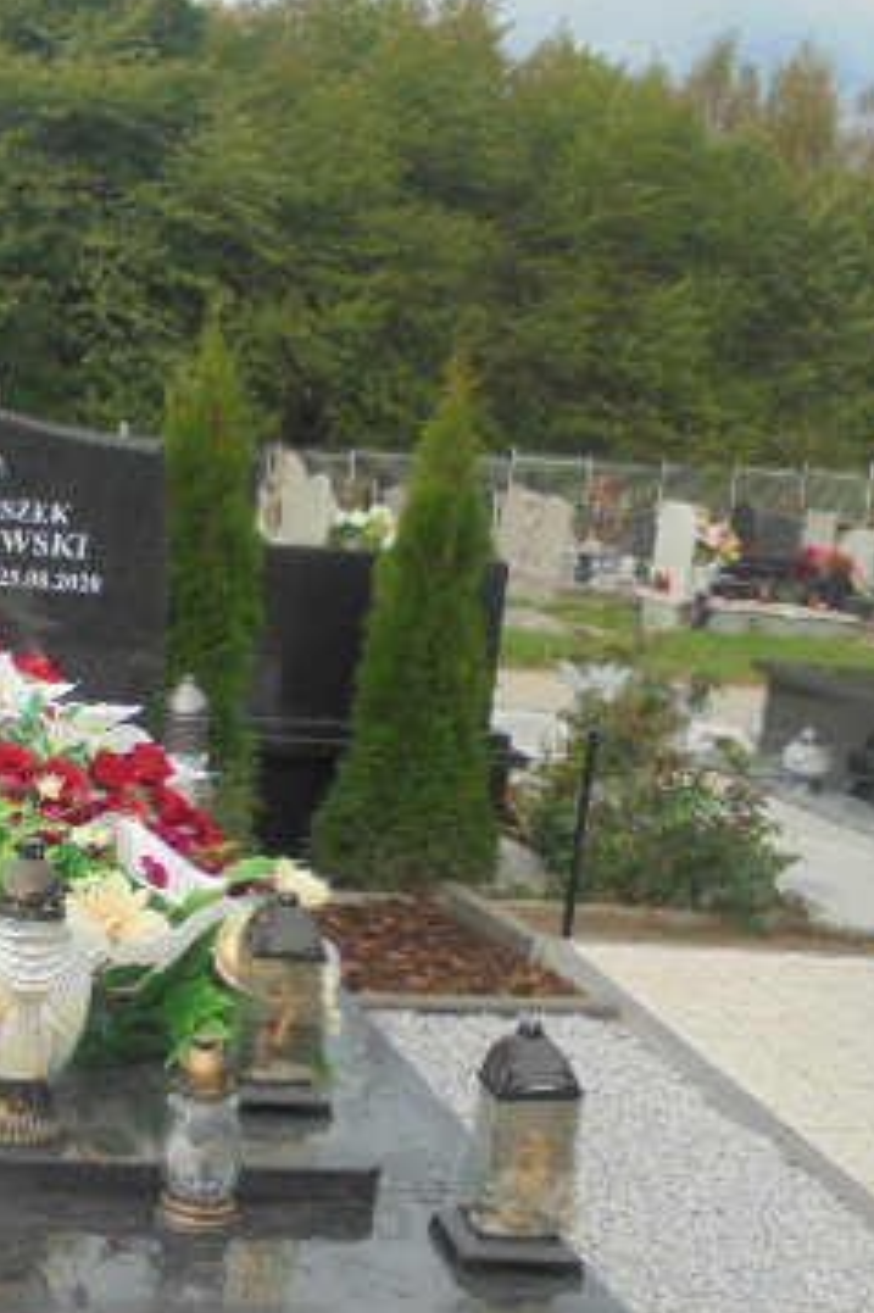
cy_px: 801
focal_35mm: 63
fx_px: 2296
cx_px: 48
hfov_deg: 21.0
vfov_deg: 31.8
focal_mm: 6.1
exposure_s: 1/200
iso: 100
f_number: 4
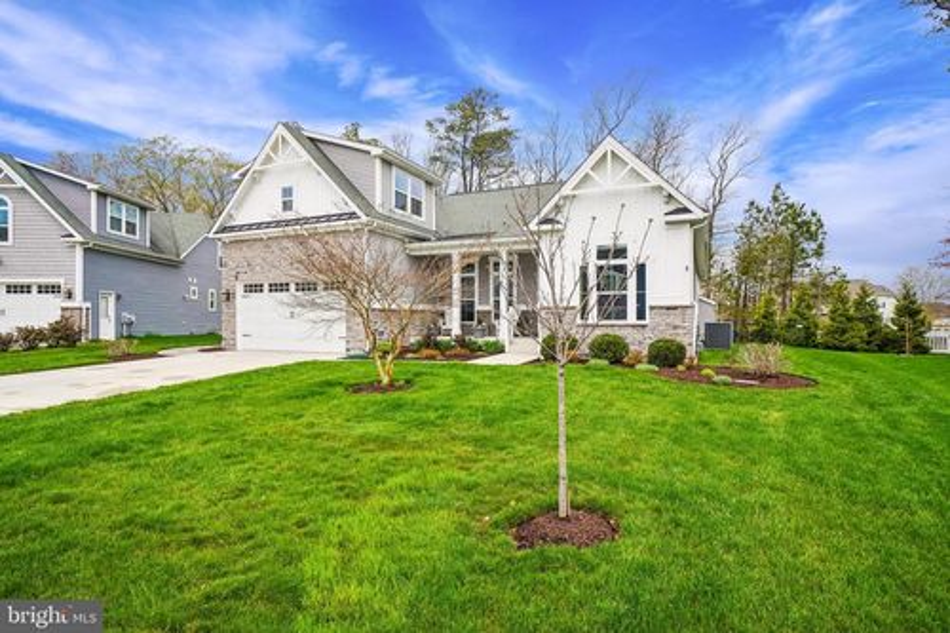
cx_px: 475
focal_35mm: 18
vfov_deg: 67.3
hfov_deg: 90.0
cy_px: 316
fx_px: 475
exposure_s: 1/125
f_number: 9.5
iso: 100
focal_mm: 18
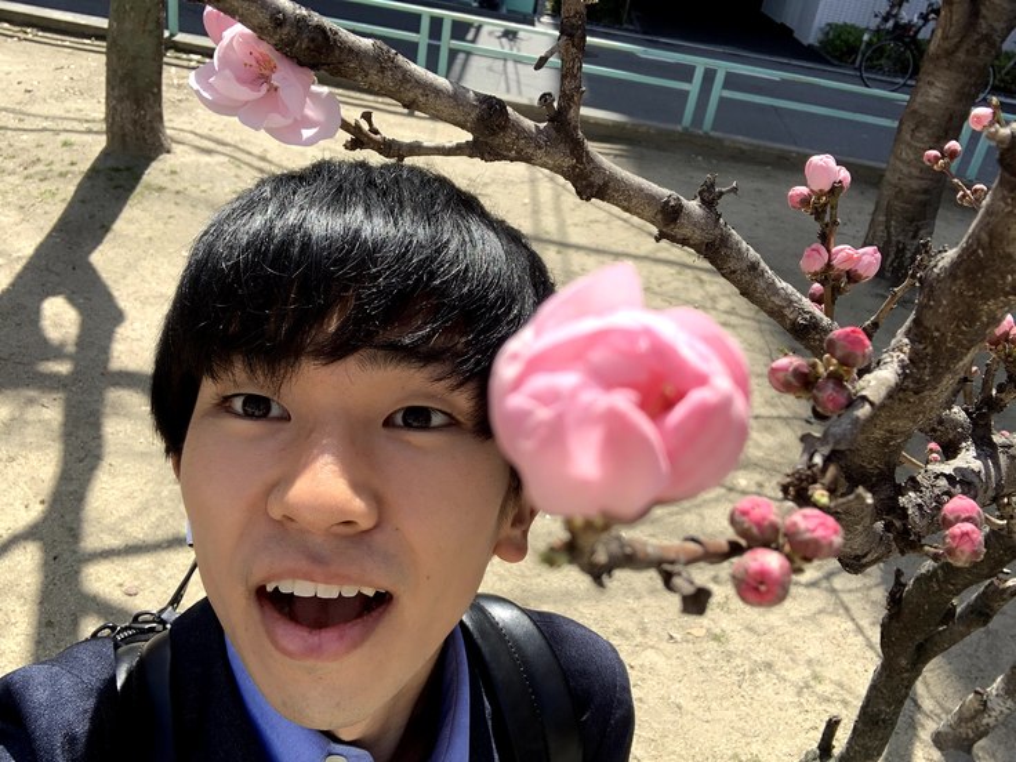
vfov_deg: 44.2
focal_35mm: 32
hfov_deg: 56.8
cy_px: 381
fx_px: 939
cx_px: 508
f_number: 2.2
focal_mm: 2.87
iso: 16
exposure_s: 1/294
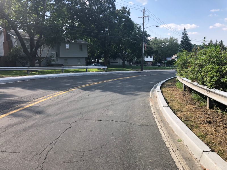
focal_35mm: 28
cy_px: 85
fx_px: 184
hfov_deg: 63.4
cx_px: 114
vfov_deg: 49.7
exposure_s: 1/495
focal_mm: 4
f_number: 1.8
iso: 20
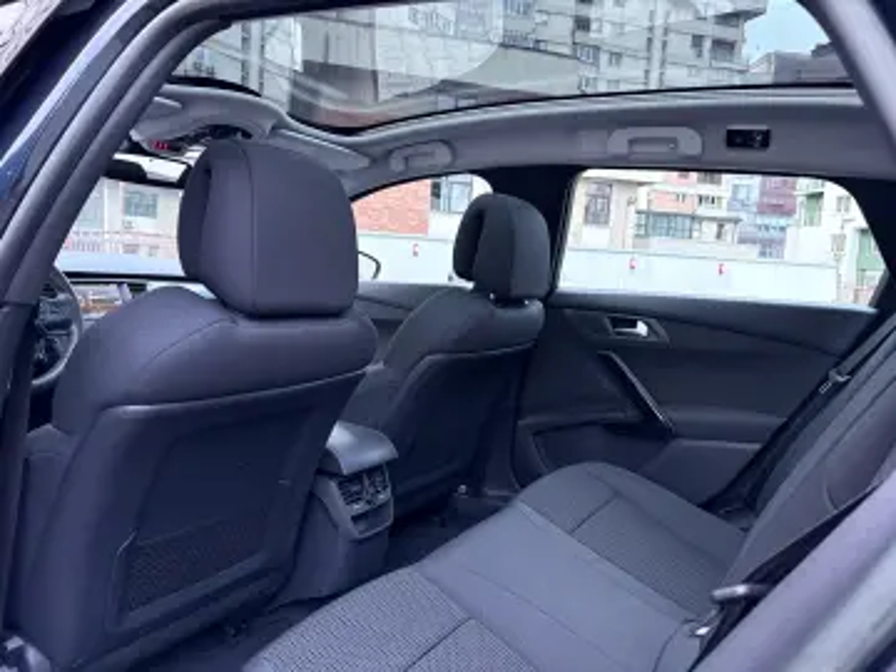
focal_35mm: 26
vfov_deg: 53.1
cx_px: 448
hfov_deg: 67.3
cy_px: 336
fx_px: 673
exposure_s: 1/45
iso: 500
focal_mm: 5.96
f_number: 1.6
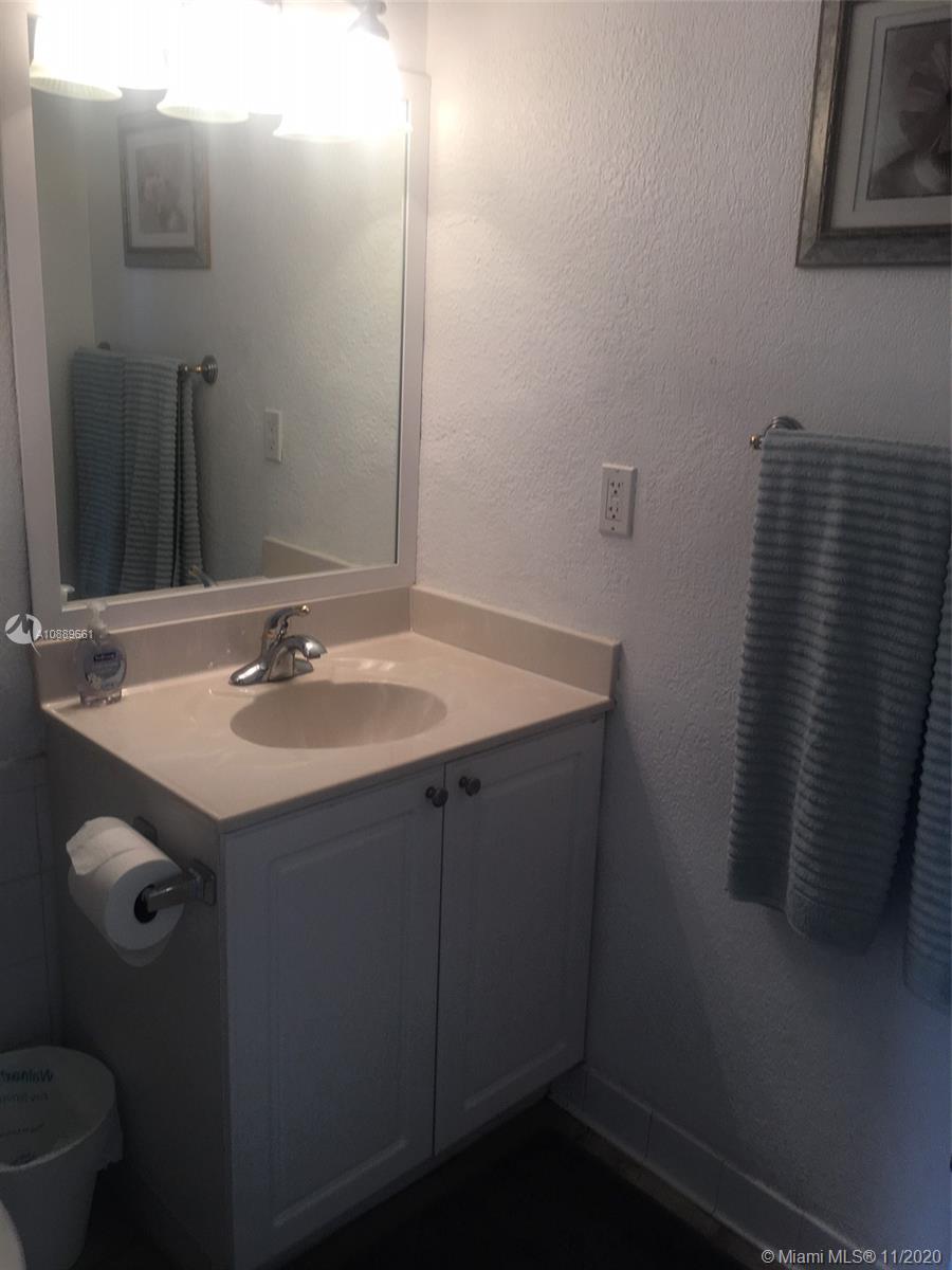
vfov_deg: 61.7
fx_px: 1063
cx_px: 476
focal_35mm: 29
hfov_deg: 48.2
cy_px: 635
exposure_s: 1/60
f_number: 2.2
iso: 25
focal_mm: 4.15
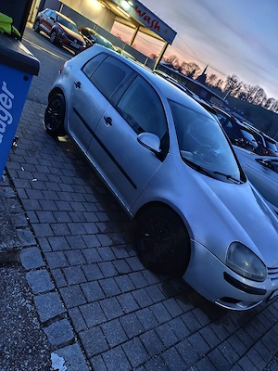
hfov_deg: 58.9
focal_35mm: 23
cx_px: 139
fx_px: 246
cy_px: 186
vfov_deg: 73.9
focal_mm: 6.14
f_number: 1.65
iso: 5000
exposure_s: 1/25
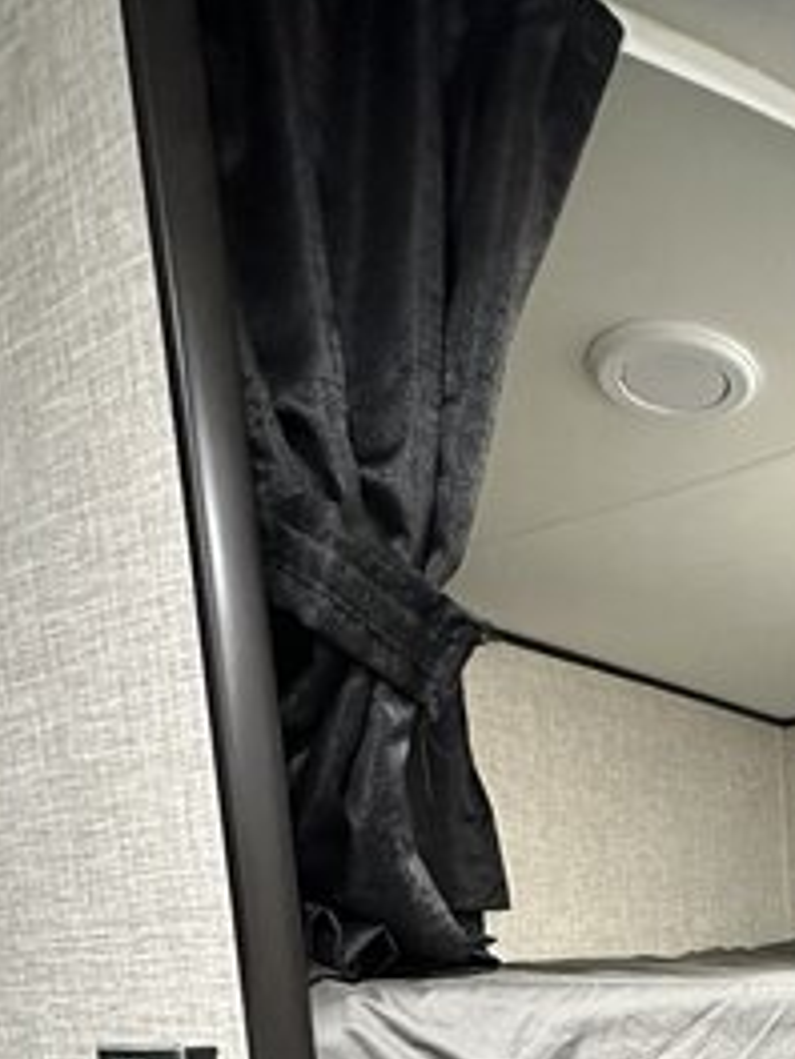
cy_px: 1079
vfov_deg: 44.9
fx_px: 1041
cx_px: 919
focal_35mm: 34
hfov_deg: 34.6
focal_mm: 2.22
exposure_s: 1/60
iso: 1000
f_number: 2.2
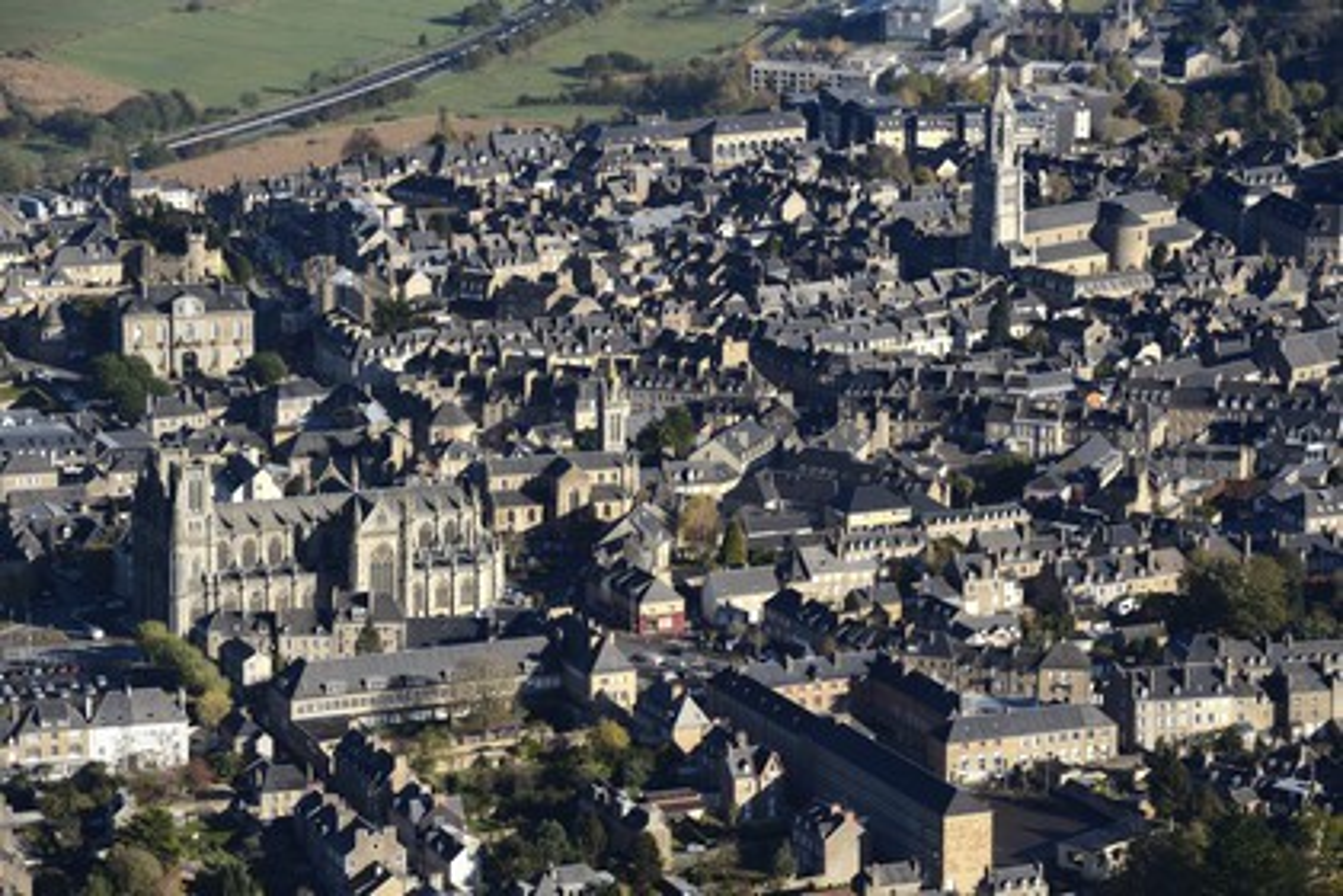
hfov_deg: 12.8
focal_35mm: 160
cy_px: 448
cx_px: 672
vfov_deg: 8.6
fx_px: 5968
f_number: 8
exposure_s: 1/1000
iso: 400
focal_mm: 160
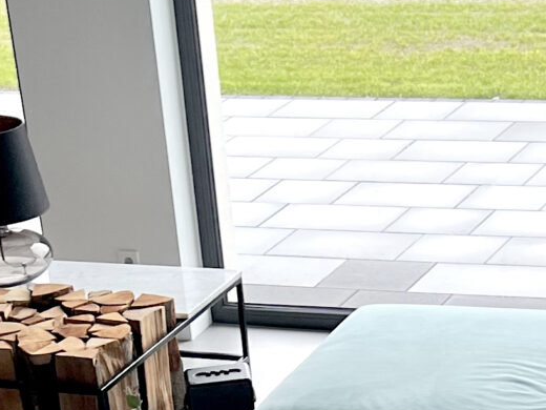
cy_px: 859
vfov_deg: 10.5
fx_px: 2019
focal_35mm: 128
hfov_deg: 15.4
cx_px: 327
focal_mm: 5.7
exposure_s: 1/187
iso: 50
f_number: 1.5
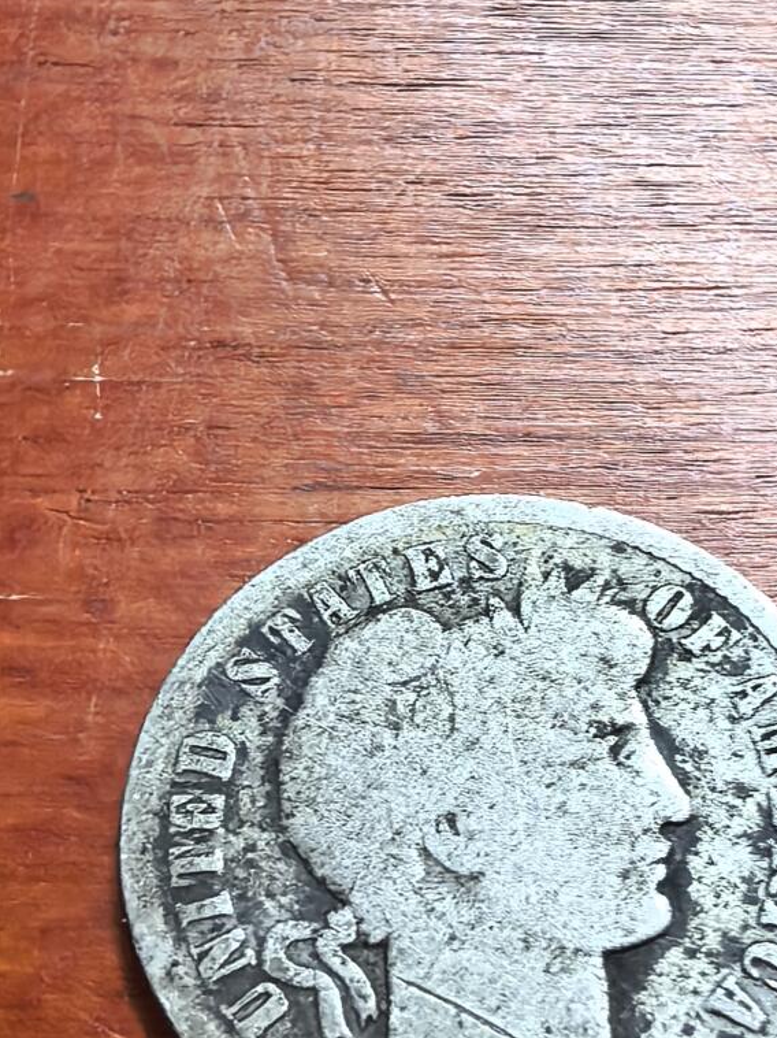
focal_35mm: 57
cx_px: 462
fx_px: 1707
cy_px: 783
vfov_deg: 33.1
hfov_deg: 25.6
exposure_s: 1/33.3
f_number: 2.2
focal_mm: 1.68
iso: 200
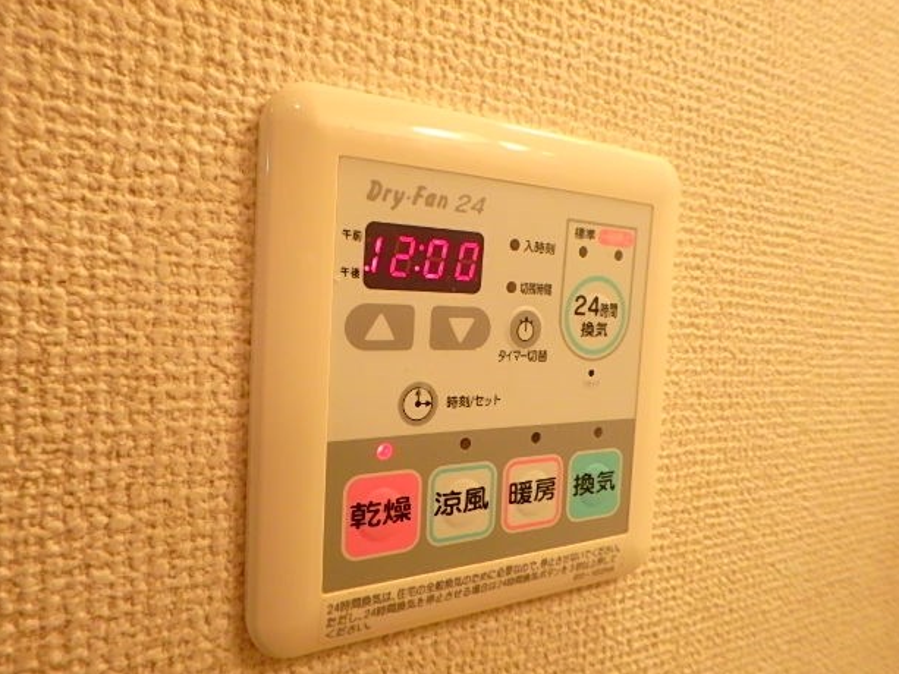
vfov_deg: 56.8
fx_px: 623
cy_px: 328
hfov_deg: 71.6
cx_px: 437
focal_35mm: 24
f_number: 3.8
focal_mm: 4
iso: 250
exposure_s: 1/30
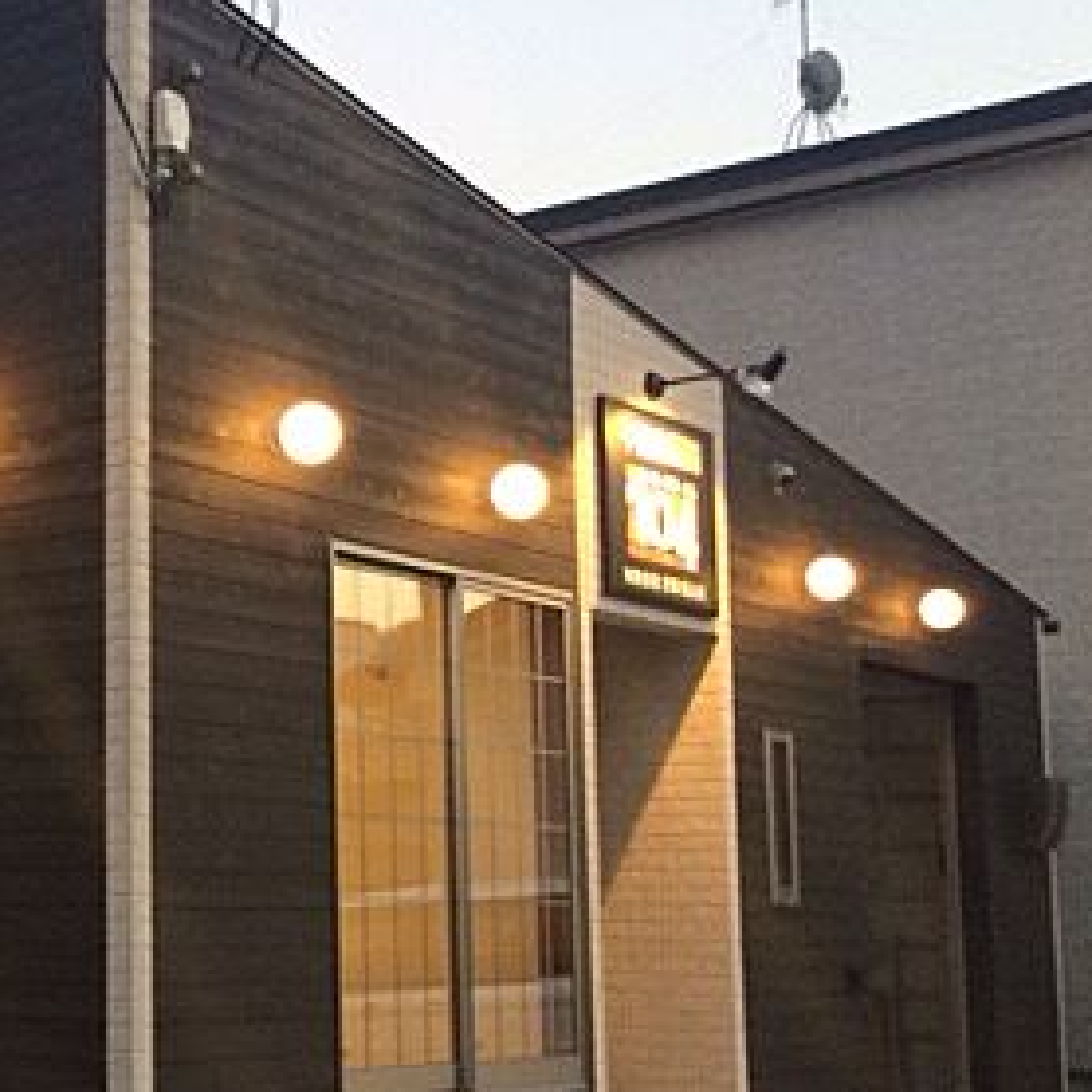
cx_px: -137
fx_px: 2106
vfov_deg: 29.0
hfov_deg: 26.5
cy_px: 625
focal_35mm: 59
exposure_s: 1/30
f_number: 2.2
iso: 80
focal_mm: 4.15
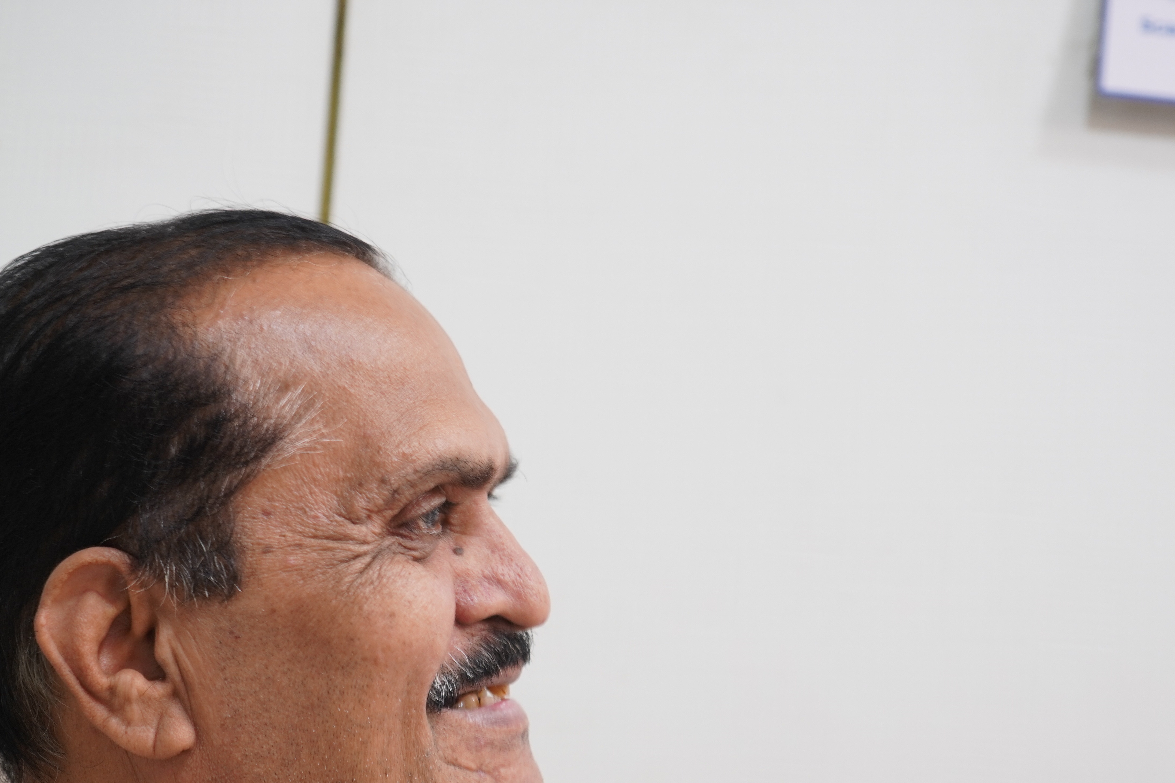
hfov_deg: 31.5
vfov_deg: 21.3
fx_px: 2079
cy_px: 529
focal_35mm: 64
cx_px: 478
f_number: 4
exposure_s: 1/20
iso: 250
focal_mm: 31
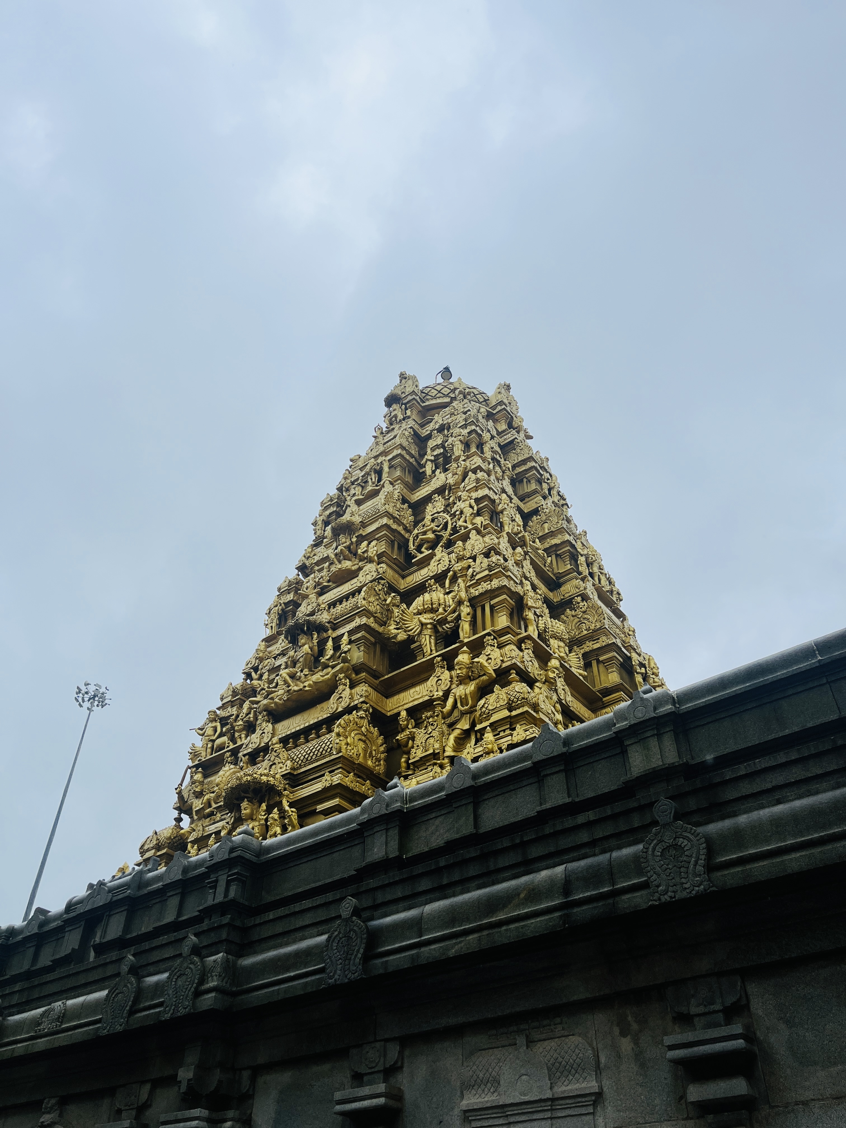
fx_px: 847
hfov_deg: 53.1
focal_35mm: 26
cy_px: 564
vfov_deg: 67.3
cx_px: 423
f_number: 1.6
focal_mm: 5.1
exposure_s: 1/1580
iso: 50
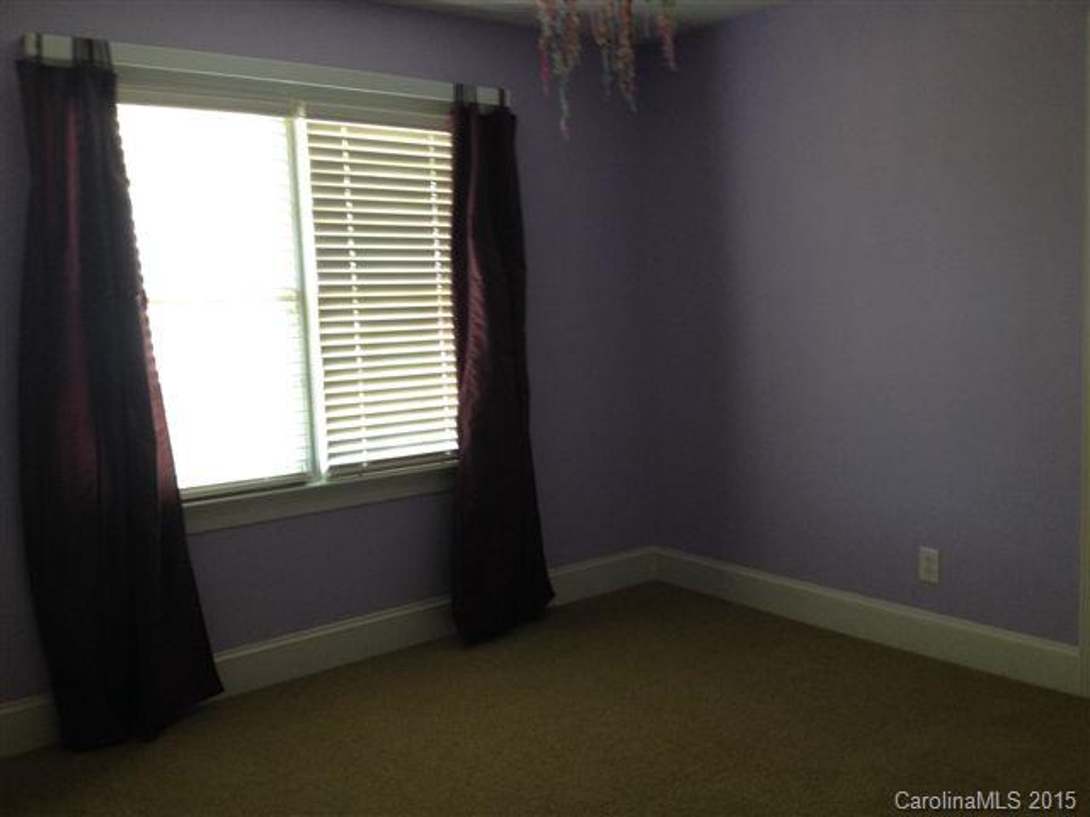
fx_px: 1102
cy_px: 408
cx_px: 545
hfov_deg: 52.6
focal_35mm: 35
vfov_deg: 40.7
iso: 125
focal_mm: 4.28
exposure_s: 1/20
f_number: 2.4
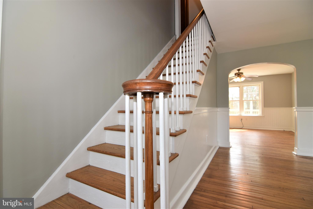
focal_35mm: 16
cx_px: 156
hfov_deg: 95.0
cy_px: 104
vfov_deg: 72.0
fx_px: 143
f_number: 4.5
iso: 180
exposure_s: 1/60
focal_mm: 11
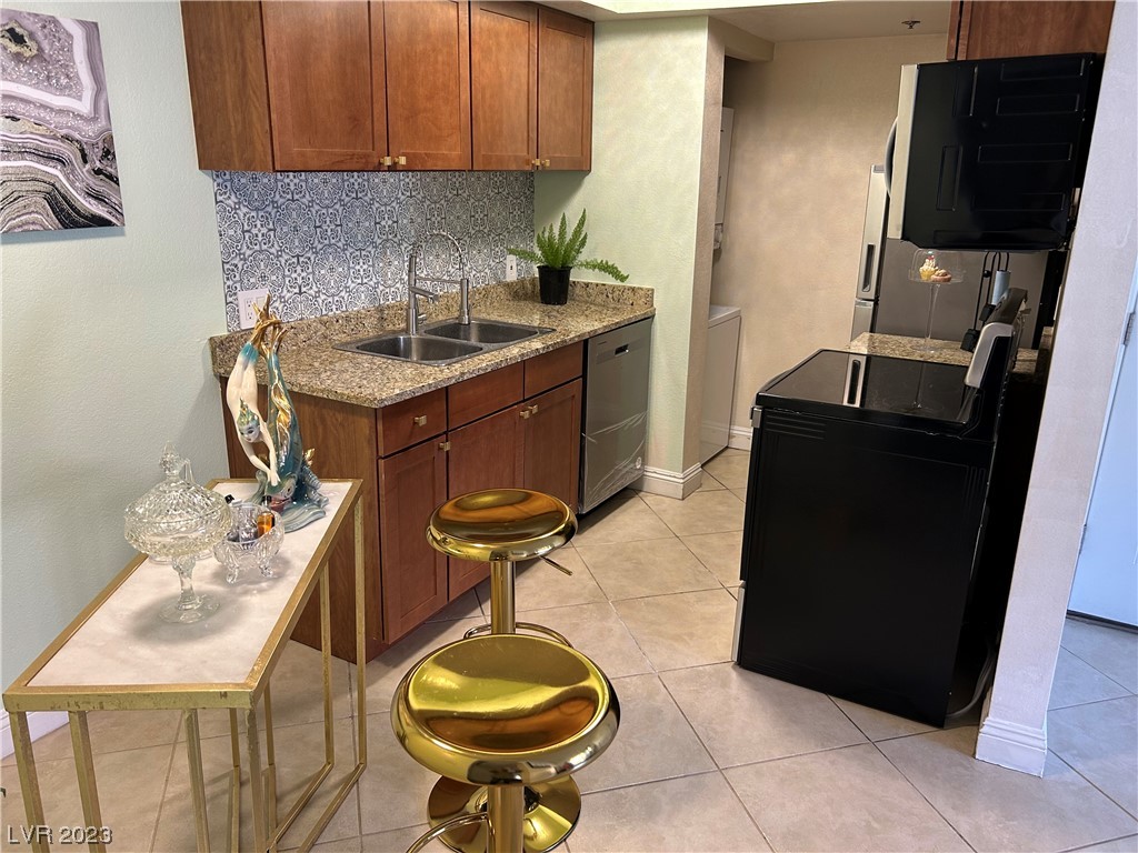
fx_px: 855
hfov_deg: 67.3
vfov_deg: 53.1
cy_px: 426
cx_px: 569
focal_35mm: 26
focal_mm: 5.7
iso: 125
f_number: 1.5
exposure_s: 1/60
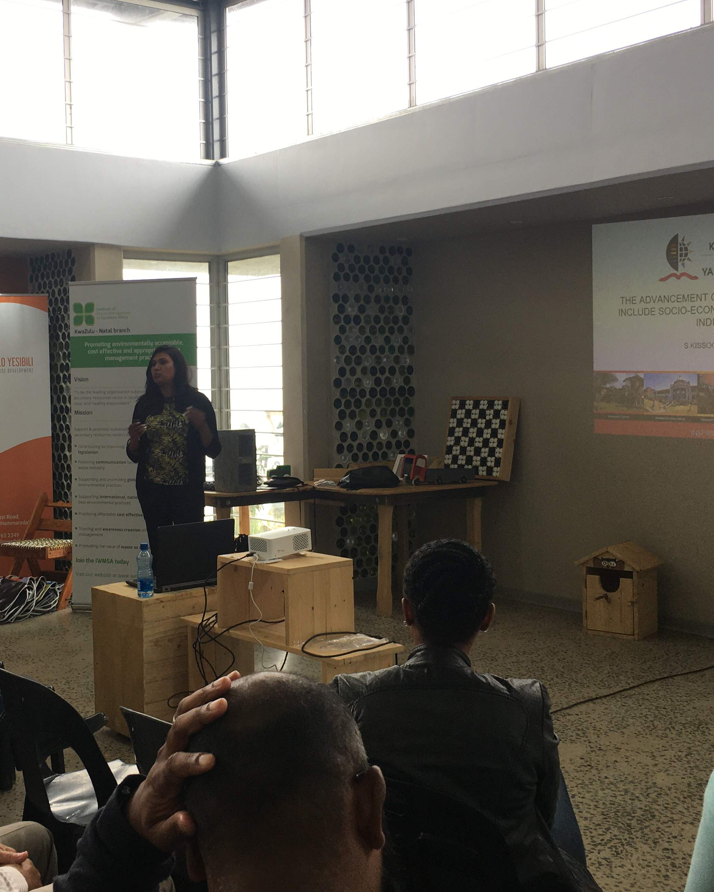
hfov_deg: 33.8
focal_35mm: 44
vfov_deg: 42.0
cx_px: 222
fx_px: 1162
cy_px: 414
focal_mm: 4.15
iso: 32
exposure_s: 1/50
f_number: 2.2
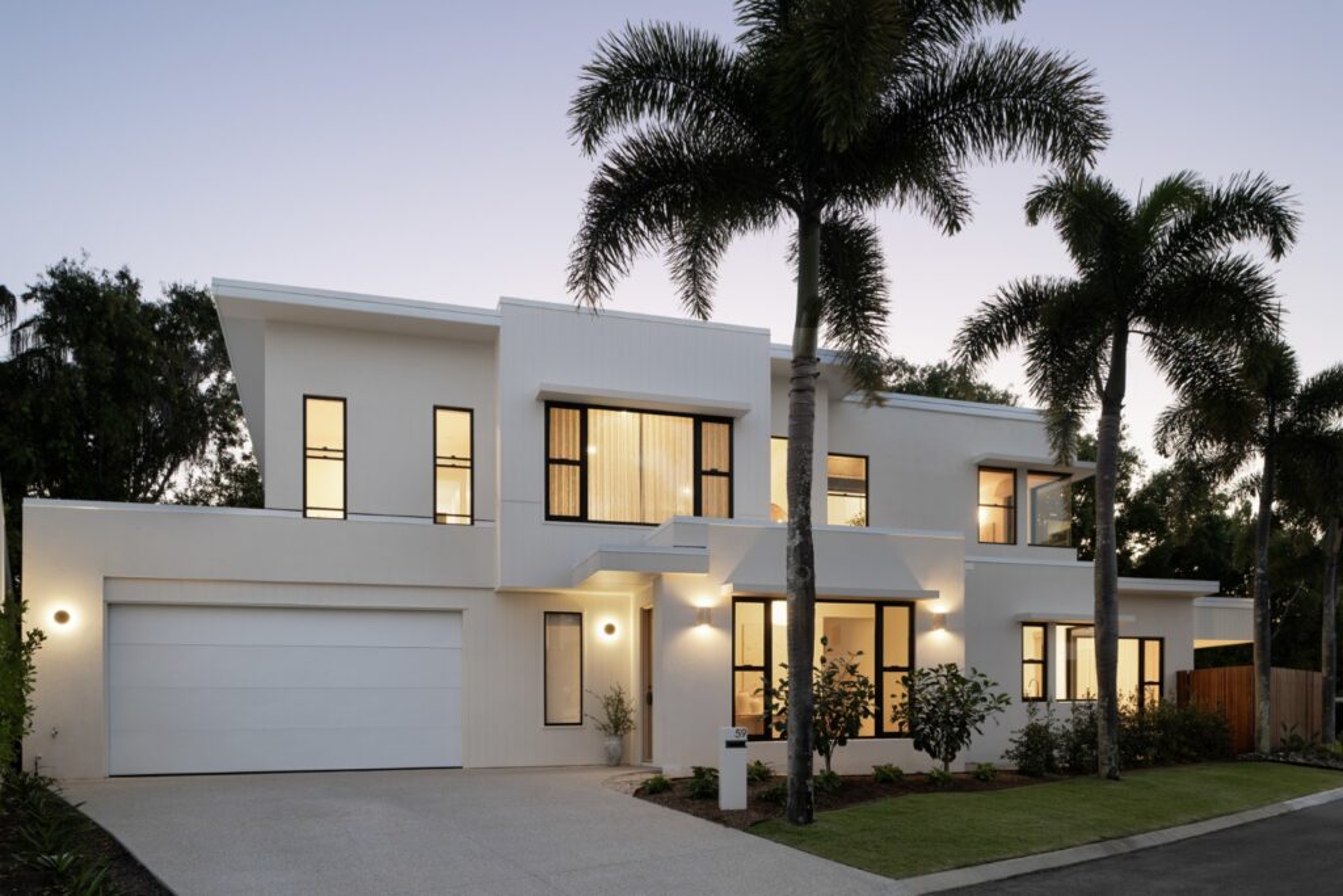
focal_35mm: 24
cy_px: 448
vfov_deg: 53.1
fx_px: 895
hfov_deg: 73.7
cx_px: 672
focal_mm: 24
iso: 160
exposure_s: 8
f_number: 11
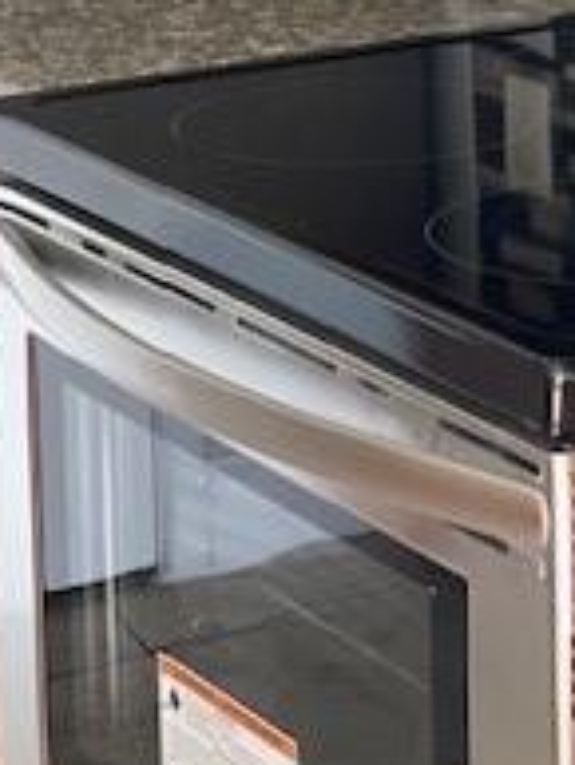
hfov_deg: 8.6
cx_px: 167
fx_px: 3805
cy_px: -67
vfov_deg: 11.3
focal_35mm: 172
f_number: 2
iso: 200
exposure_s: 1/122
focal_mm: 6
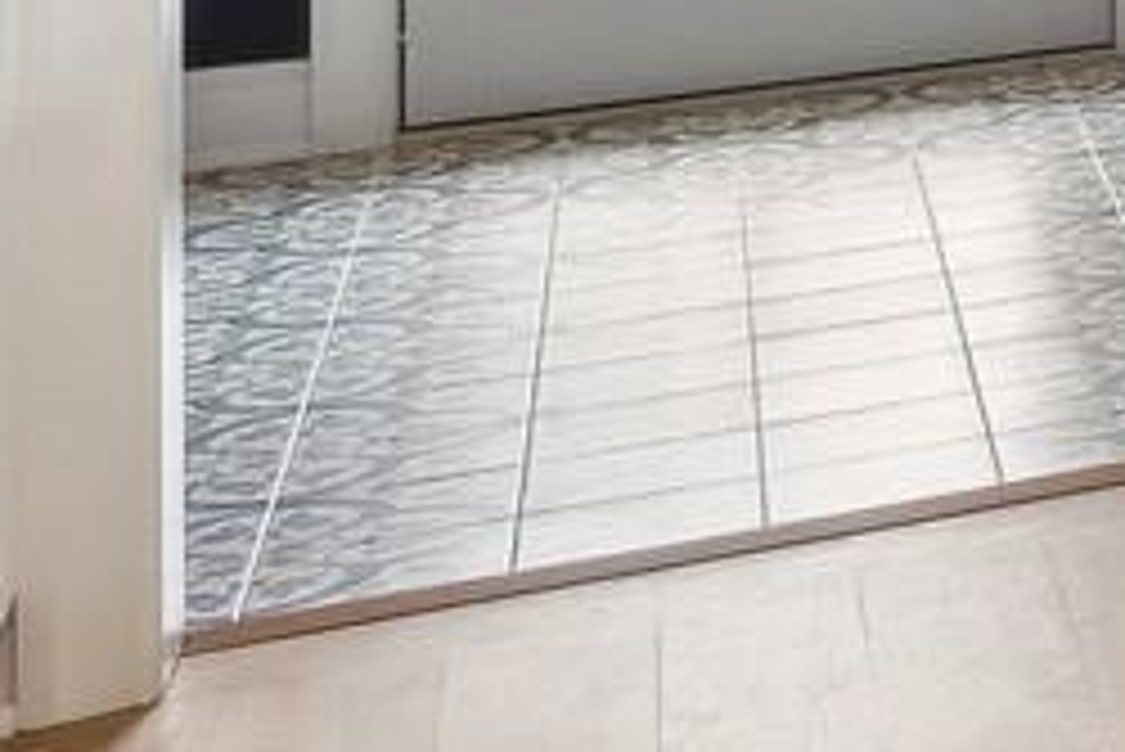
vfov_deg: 11.8
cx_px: 3373
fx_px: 3377
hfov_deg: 11.3
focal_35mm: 108
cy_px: -540
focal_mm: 15
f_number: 14
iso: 640
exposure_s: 1/20
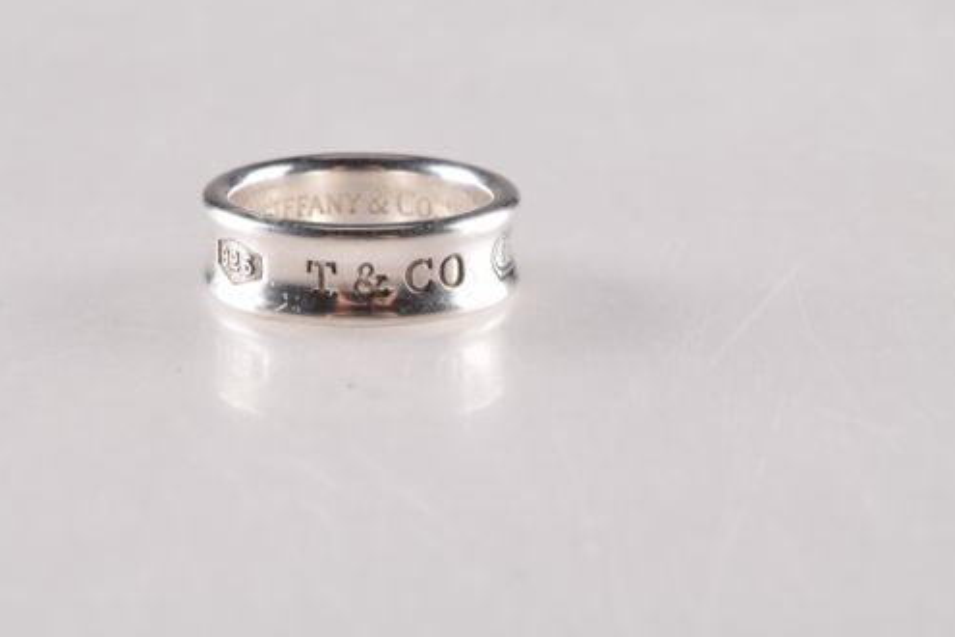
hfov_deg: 19.1
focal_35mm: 107
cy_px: 263
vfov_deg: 12.8
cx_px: 351
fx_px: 2829
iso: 100
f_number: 14
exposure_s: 1/125
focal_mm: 55
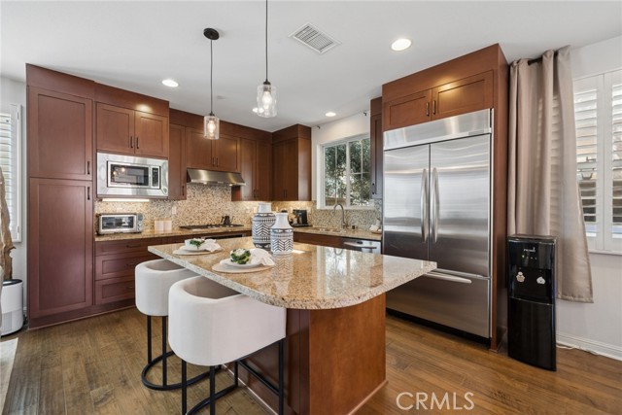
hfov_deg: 100.4
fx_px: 259
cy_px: 208
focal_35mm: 15
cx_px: 311
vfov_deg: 77.4
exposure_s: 1/15
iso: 400
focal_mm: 15
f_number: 8
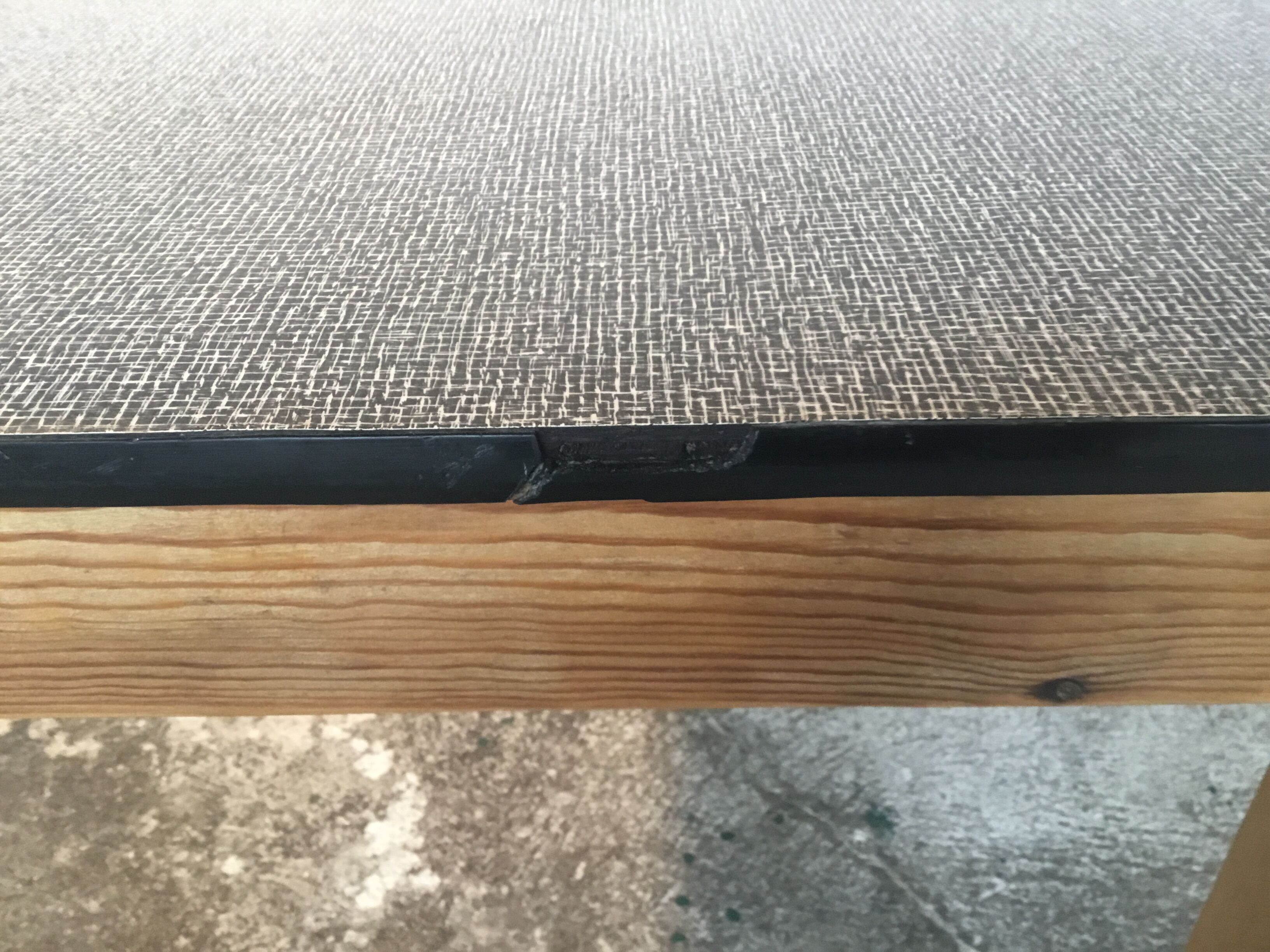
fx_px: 1137
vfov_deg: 45.4
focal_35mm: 31
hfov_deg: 58.4
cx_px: 635
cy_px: 476
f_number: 2.4
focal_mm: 3.3
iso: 160
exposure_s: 1/33
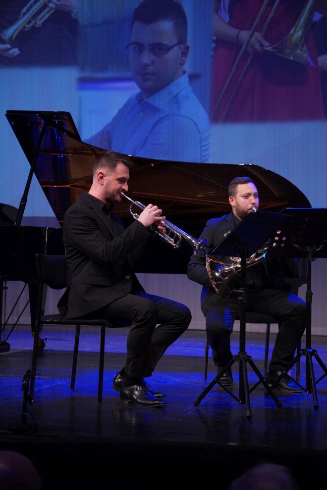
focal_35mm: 75
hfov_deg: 18.2
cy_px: 245
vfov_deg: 27.0
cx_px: 164
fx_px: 1022
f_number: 2.8
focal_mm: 50
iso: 2000
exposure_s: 1/160
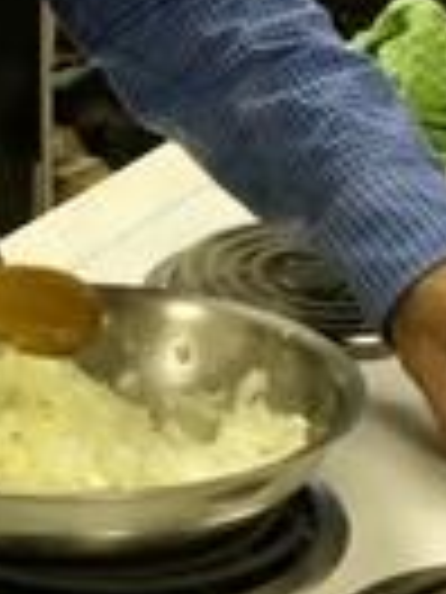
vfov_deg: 13.9
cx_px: -180
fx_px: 2422
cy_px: 72
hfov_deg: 10.2
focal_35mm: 141
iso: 64
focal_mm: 4.15
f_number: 2.2
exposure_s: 1/30
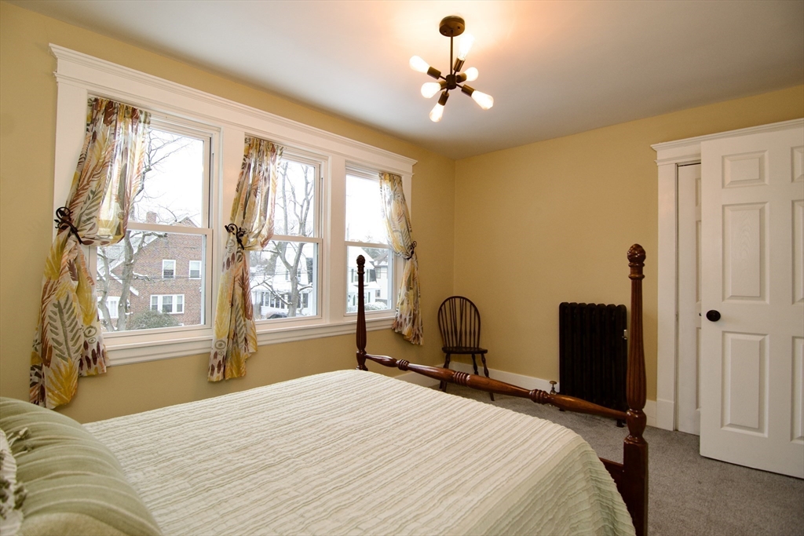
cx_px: 402
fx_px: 369
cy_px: 268
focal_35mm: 16
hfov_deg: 95.0
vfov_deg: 72.1
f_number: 4.5
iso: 400
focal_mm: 11
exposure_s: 1/80
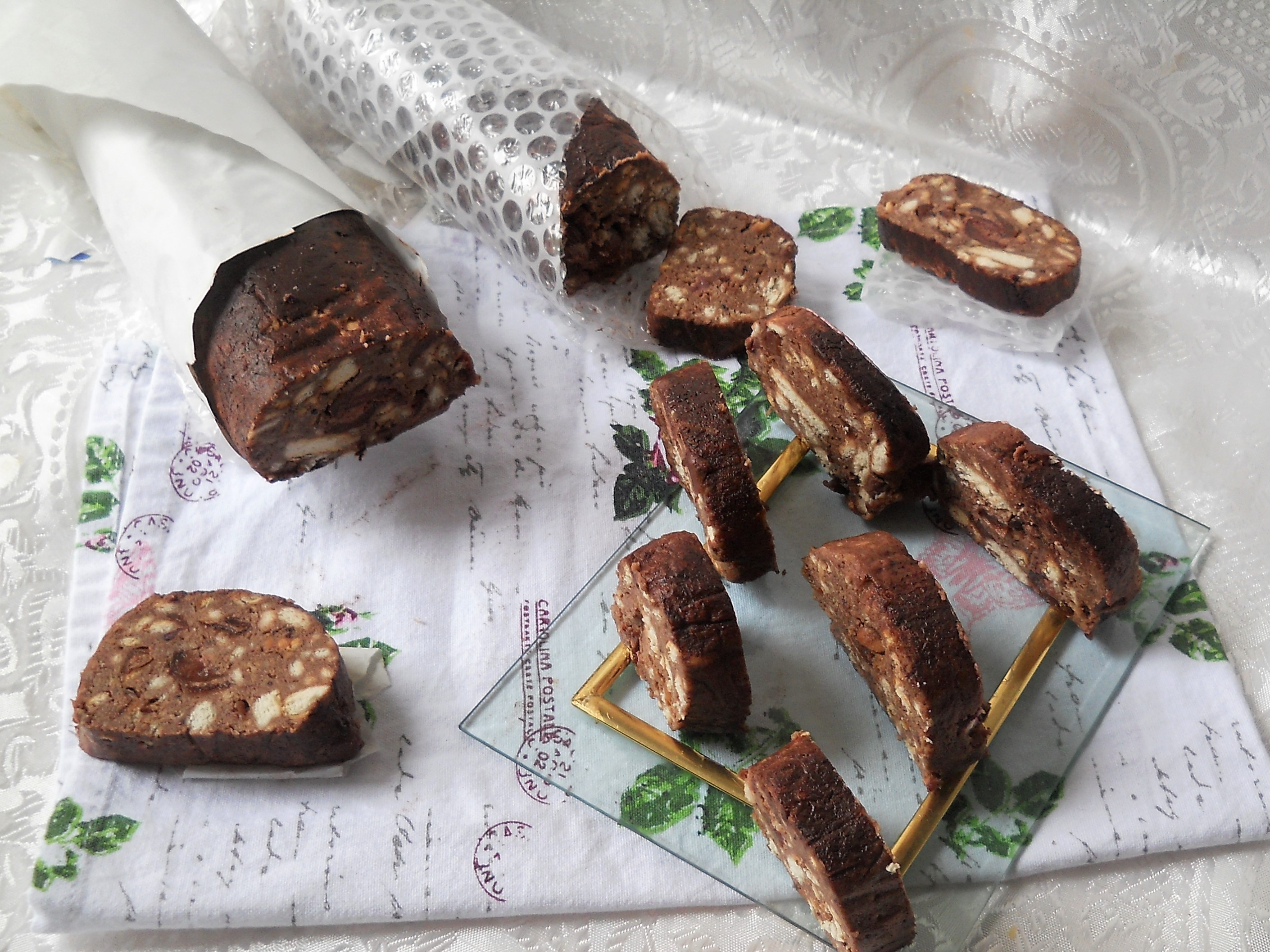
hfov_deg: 45.8
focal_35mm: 41
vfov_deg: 35.1
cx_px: 635
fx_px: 1504
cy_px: 476
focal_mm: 6.72
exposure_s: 1/30
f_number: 3.1
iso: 160
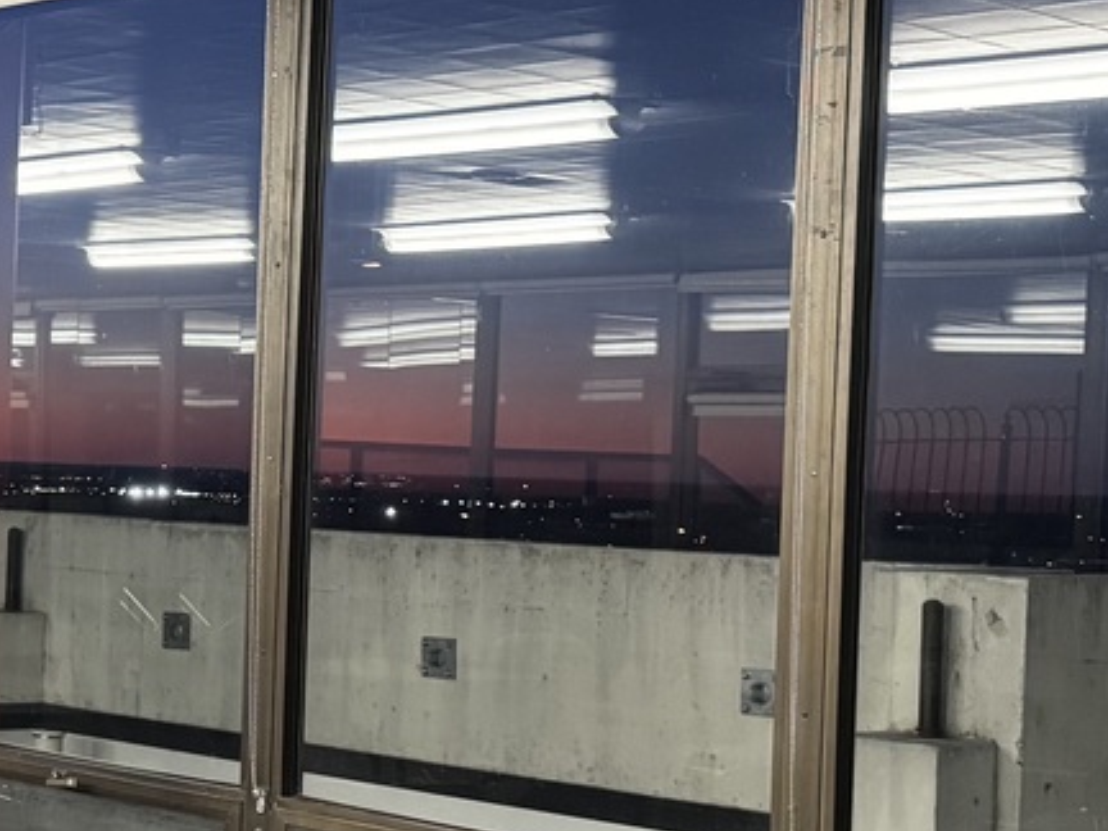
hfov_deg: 22.8
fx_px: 2561
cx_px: -144
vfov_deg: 18.4
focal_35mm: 80
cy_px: 464
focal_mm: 6.76
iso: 640
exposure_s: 1/60
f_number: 1.78
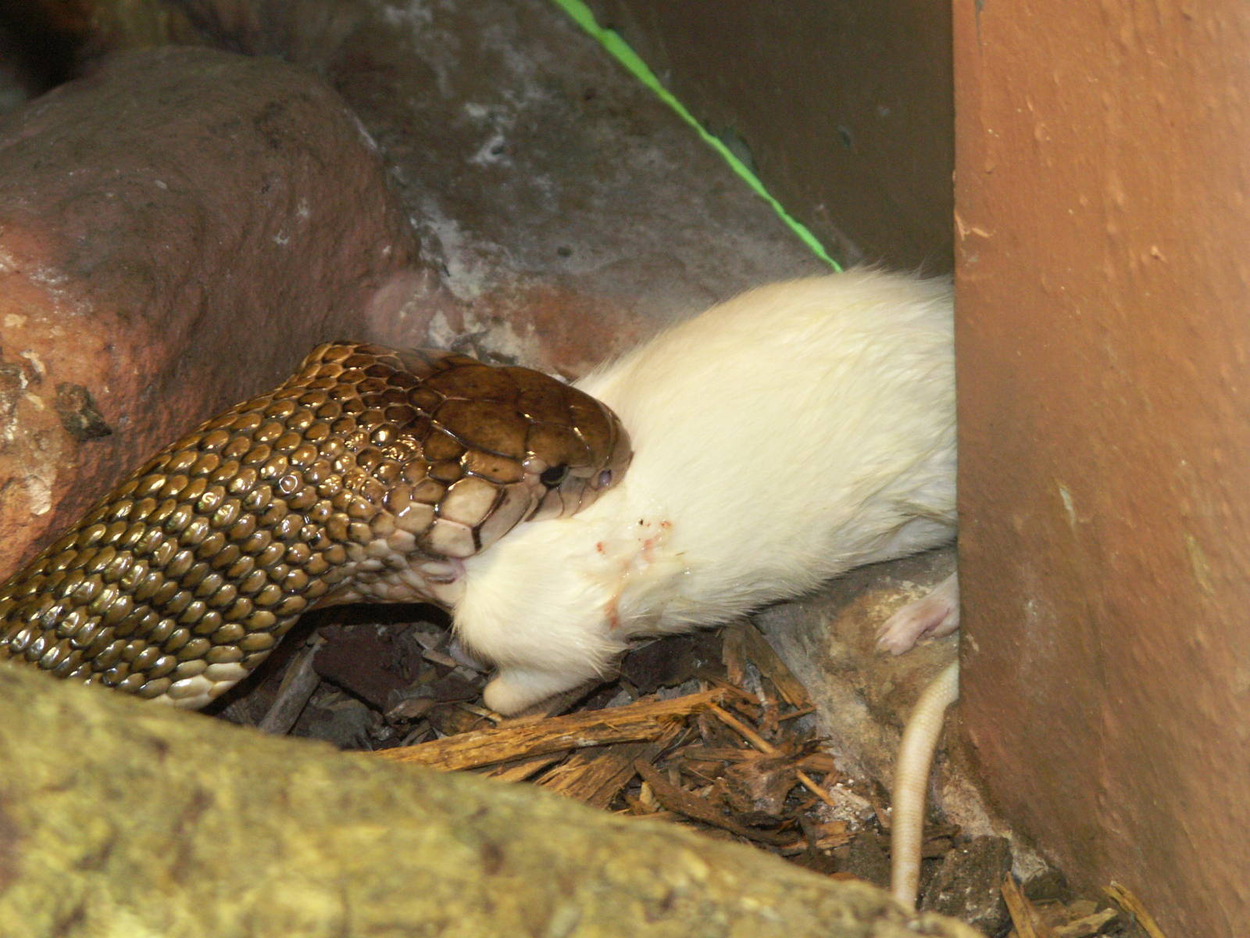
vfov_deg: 10.7
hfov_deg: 14.2
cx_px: 625
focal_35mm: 139
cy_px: 469
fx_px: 5019
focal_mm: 22.76
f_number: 4
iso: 160
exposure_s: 1/40
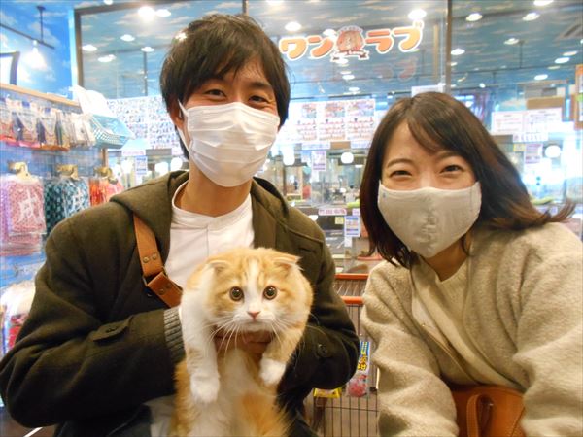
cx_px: 292
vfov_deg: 53.1
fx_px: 438
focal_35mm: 26
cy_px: 218
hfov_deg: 67.3
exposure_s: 1/50
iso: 800
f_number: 3.2
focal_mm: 4.6
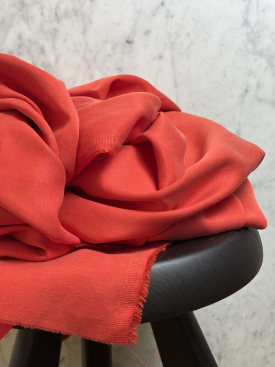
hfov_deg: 28.0
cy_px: 184
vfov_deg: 36.8
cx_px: 138
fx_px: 551
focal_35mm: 52
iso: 64
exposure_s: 1/60
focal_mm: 5.96
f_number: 1.6
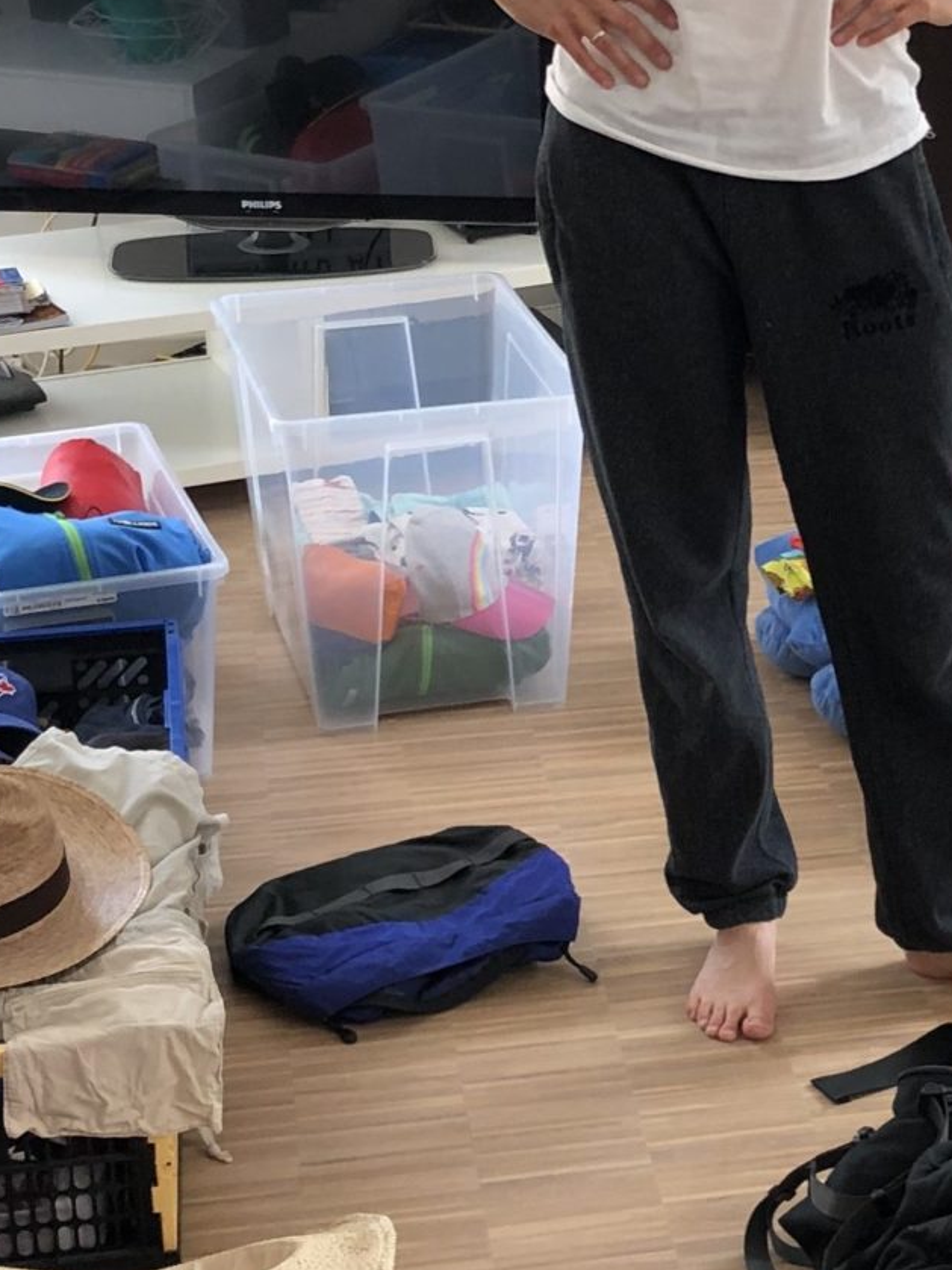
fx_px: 3264
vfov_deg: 22.0
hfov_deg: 16.4
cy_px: 468
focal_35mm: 89
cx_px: 864
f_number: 1.8
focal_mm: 4
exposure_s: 1/33
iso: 20
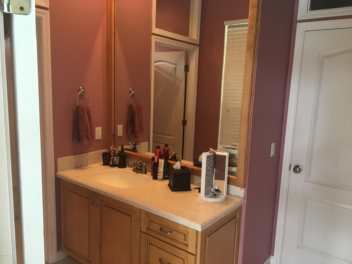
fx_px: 295
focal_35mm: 29
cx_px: 176
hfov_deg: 61.7
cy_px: 132
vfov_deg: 48.2
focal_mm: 4.15
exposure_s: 1/30
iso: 64
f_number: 2.2
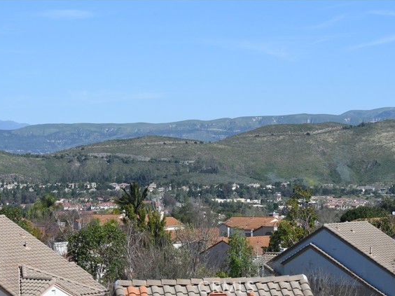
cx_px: 194
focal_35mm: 131
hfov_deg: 15.1
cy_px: 148
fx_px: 1495
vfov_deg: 11.3
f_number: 16
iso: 800
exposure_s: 1/1000
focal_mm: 80
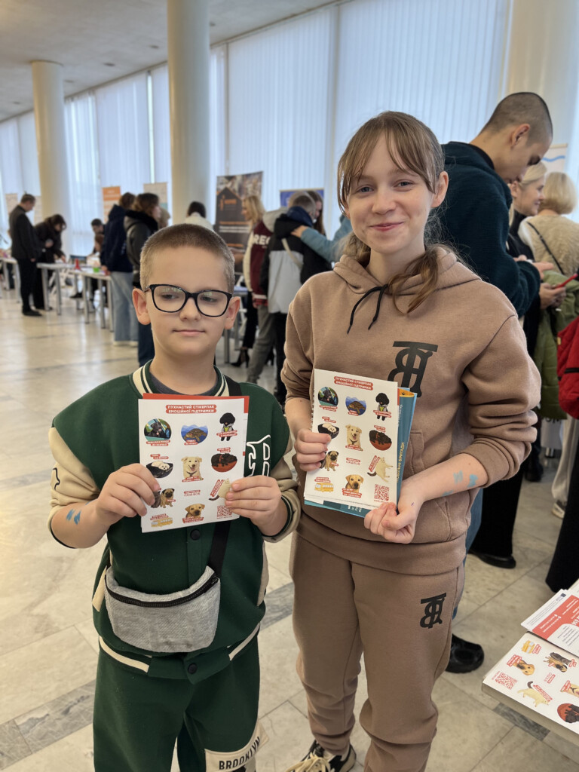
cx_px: 290
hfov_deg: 53.1
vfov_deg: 67.3
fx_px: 580
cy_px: 386
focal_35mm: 26
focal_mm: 5.1
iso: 80
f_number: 1.6
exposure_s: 1/50
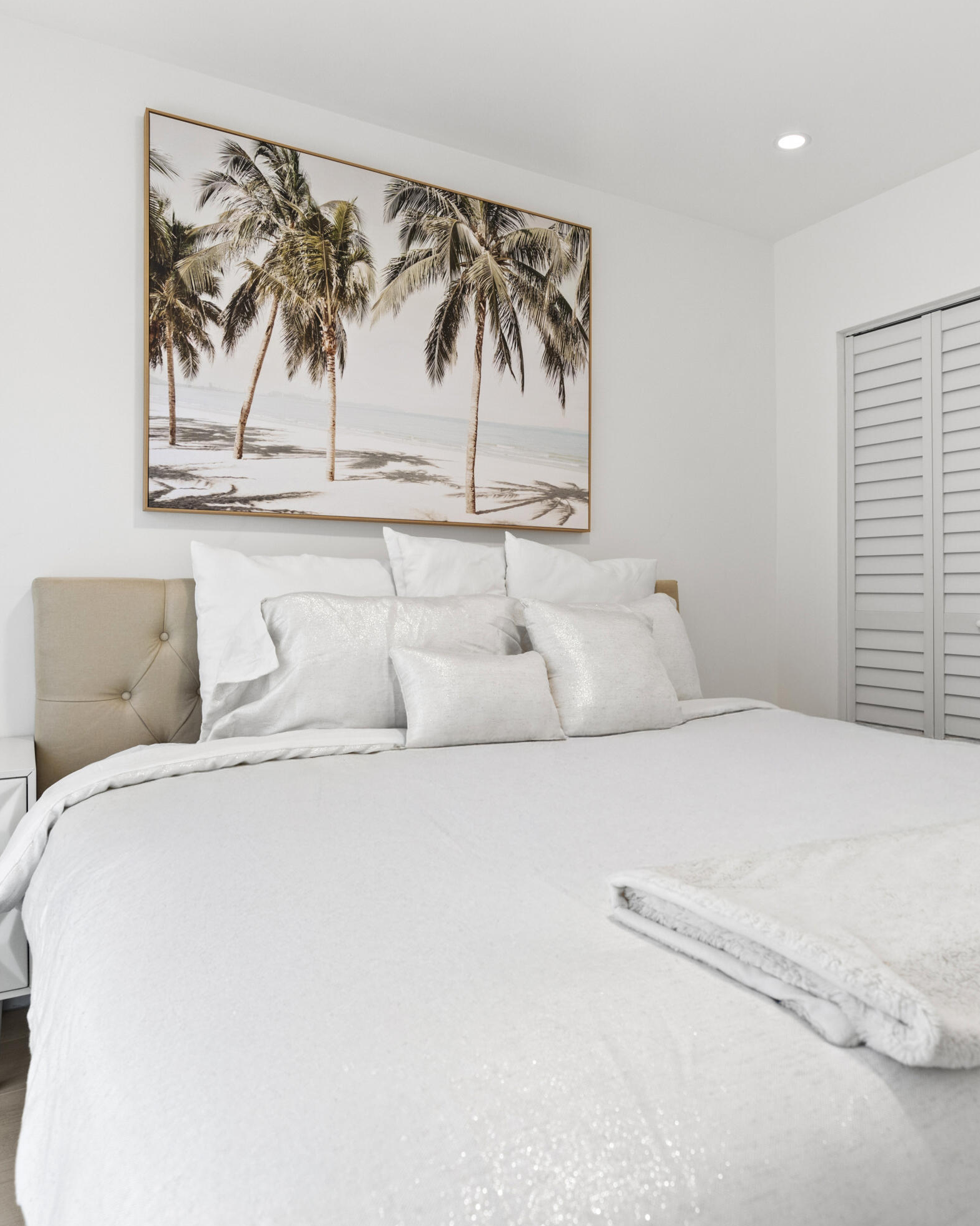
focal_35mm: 23
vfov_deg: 72.6
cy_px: 613
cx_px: 562
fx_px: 834
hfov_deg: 60.6
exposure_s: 1/20
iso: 320
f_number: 4.5
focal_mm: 16
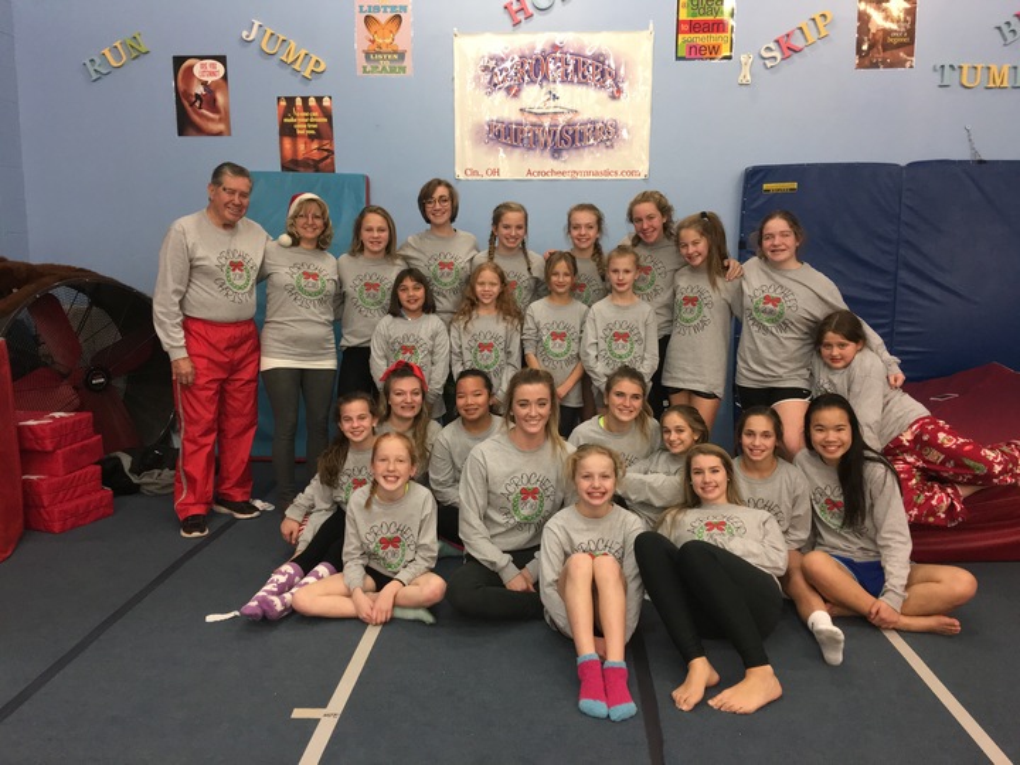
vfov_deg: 48.2
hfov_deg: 61.7
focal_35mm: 29
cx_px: 510
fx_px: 855
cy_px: 382
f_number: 2.2
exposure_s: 1/30
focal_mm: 4.15
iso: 200
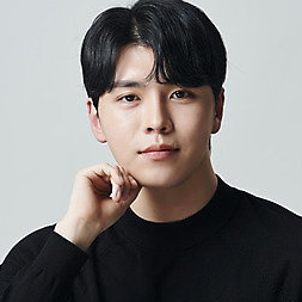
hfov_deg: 6.9
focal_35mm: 255
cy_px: 150
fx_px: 2517
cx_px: 151
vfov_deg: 6.9
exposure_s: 1/125
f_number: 7.1
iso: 64
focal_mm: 190
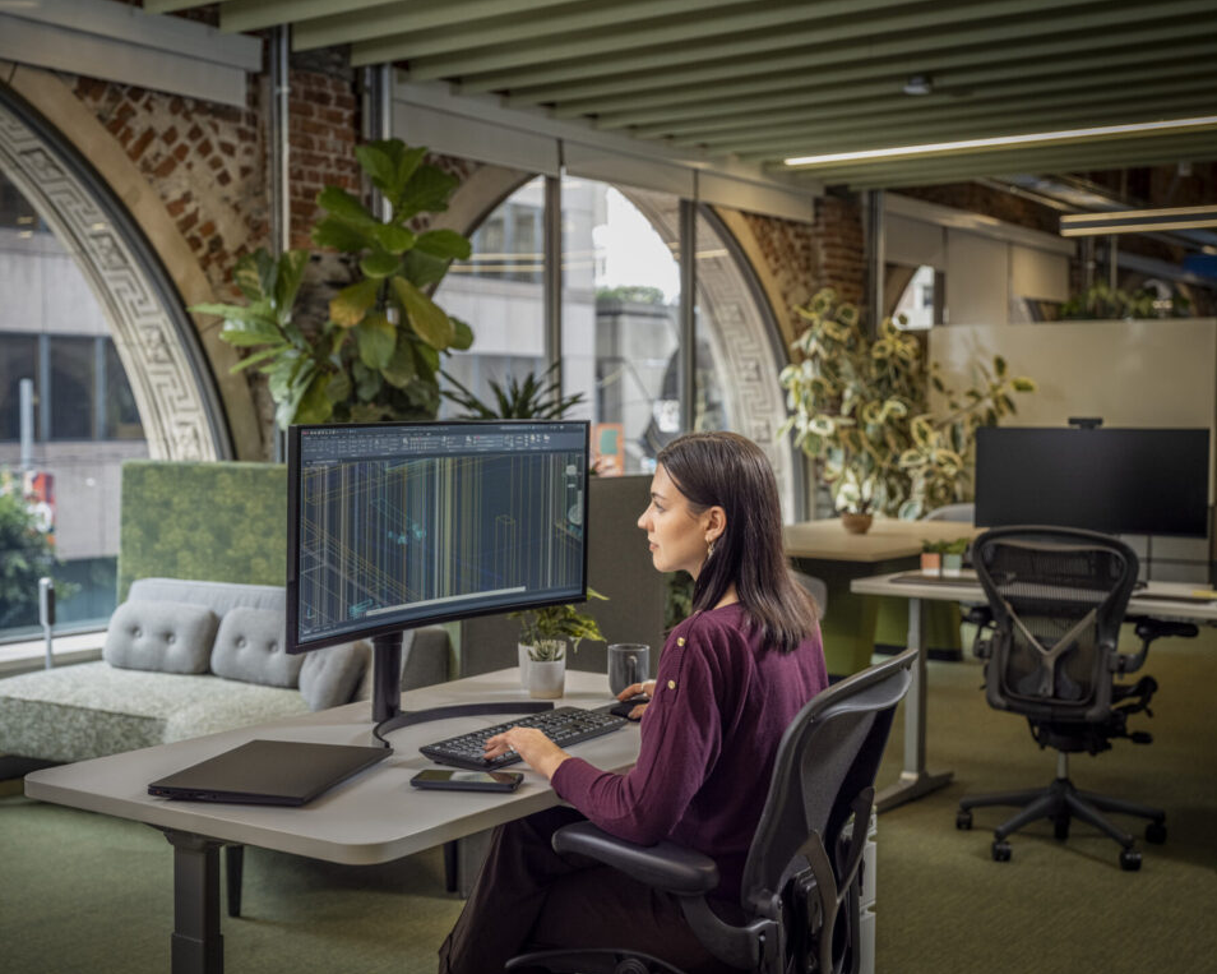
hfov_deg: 42.0
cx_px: 582
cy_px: 488
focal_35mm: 44
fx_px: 1585
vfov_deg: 34.1
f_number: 4
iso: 1600
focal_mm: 53.6
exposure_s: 1/125
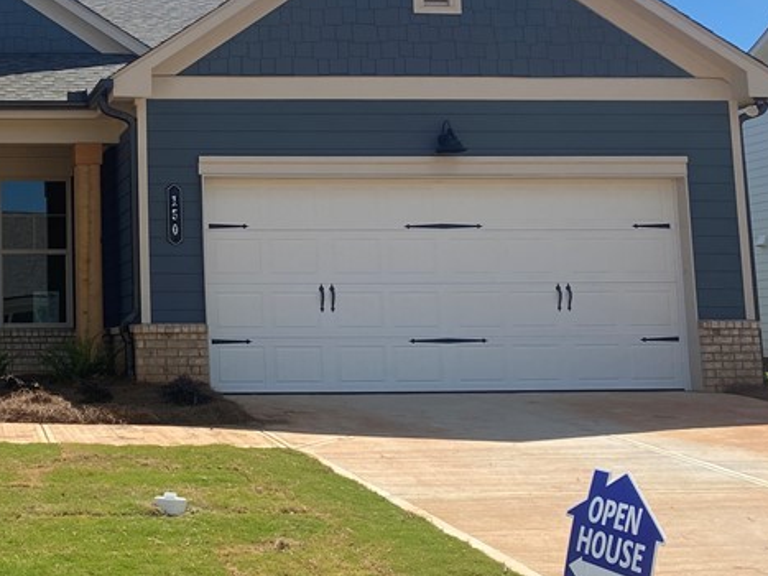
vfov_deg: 25.5
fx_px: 1264
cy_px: 191
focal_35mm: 57
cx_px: 0
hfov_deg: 31.3
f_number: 1.8
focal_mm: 4.25
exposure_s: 1/3610
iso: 32
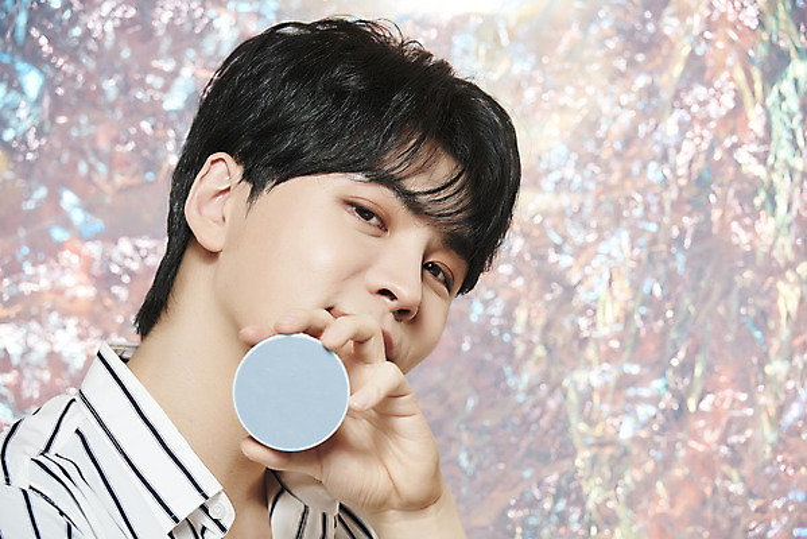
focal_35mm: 185
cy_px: 270
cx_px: 404
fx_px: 4149
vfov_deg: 7.4
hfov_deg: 11.1
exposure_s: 1/125
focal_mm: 185
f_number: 5.6
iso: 64
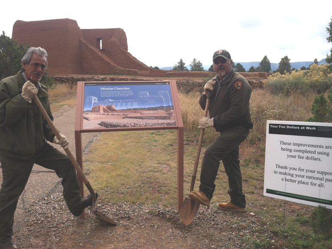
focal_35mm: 36
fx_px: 345
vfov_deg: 39.7
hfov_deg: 51.3
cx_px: 169
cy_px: 127
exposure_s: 1/789
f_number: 2.8
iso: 80
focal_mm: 3.85
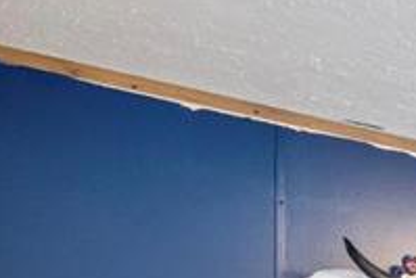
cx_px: 1016
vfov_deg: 16.4
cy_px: 471
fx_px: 833
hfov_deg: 14.9
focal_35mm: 72
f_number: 9
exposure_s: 1/4
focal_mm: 14
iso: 400
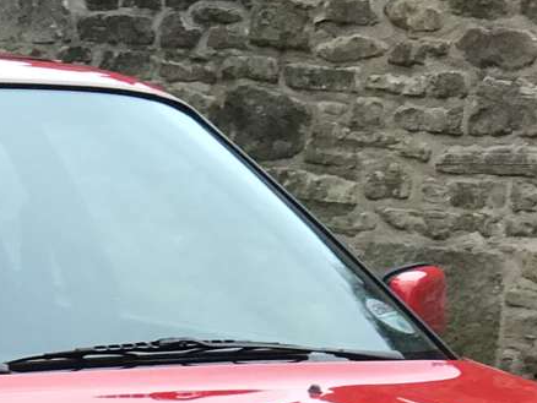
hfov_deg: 7.6
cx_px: 120
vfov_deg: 5.7
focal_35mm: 260
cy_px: 593
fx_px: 4036
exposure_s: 1/50
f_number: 2.8
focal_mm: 6.6
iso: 80
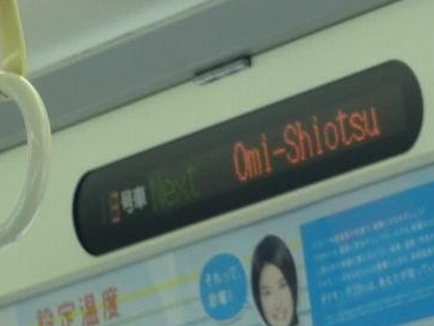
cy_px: 116
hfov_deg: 5.1
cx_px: 197
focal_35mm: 392
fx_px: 4920
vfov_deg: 3.8
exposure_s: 1/80
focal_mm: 43
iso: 400
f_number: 5.7
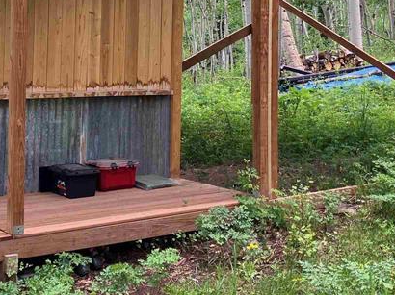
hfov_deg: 27.5
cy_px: 19
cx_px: 117
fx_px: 798
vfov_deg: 20.5
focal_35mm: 70
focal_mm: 3.99
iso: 25
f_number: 1.8
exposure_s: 1/189
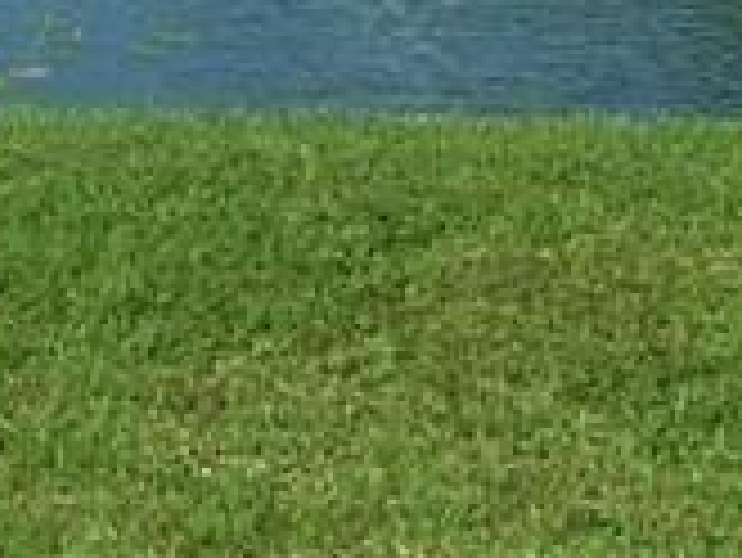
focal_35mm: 229
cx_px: -782
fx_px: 4912
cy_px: -684
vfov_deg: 6.3
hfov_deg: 8.2
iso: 64
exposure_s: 1/500
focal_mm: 7.8
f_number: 4
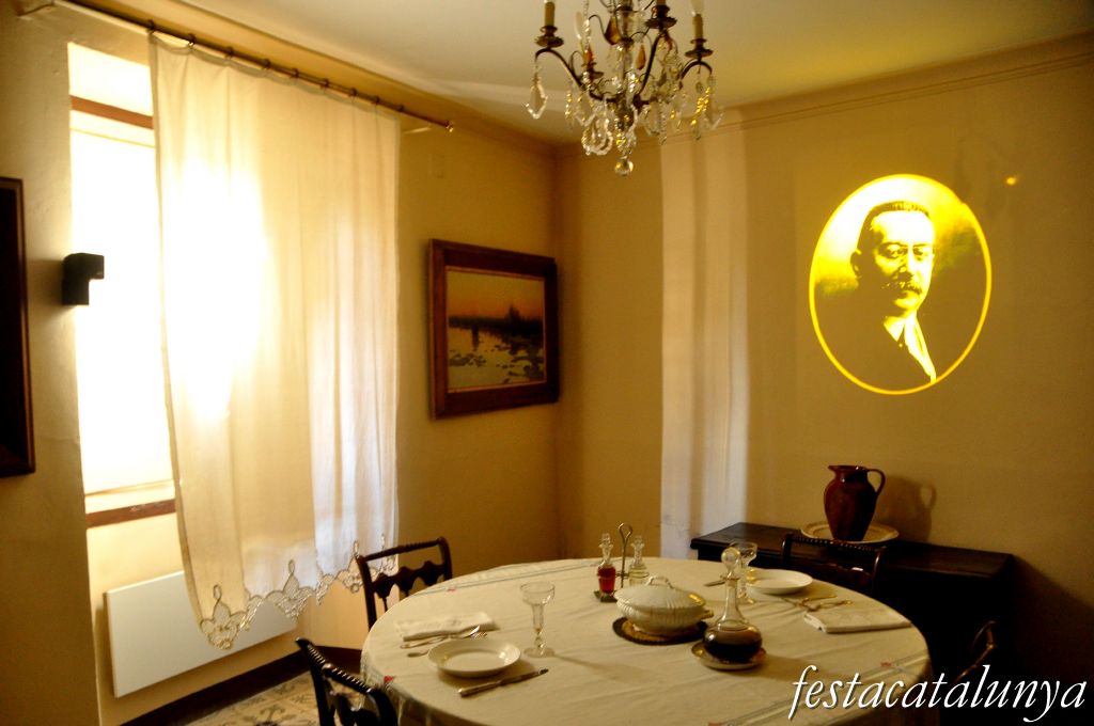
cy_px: 363
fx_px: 819
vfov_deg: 47.8
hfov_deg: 67.4
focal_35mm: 27
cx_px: 547
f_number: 3.5
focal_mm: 18
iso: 1600
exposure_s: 1/2.5
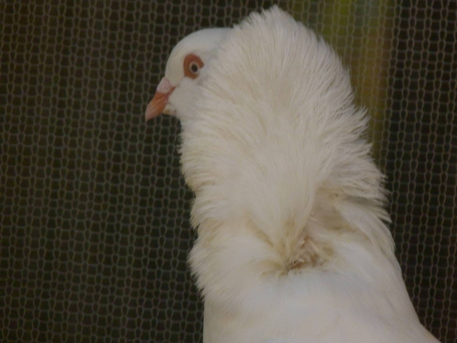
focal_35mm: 620
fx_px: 8185
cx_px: 228
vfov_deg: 2.4
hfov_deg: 3.2
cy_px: 172
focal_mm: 108
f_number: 5.2
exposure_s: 1/250
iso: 320
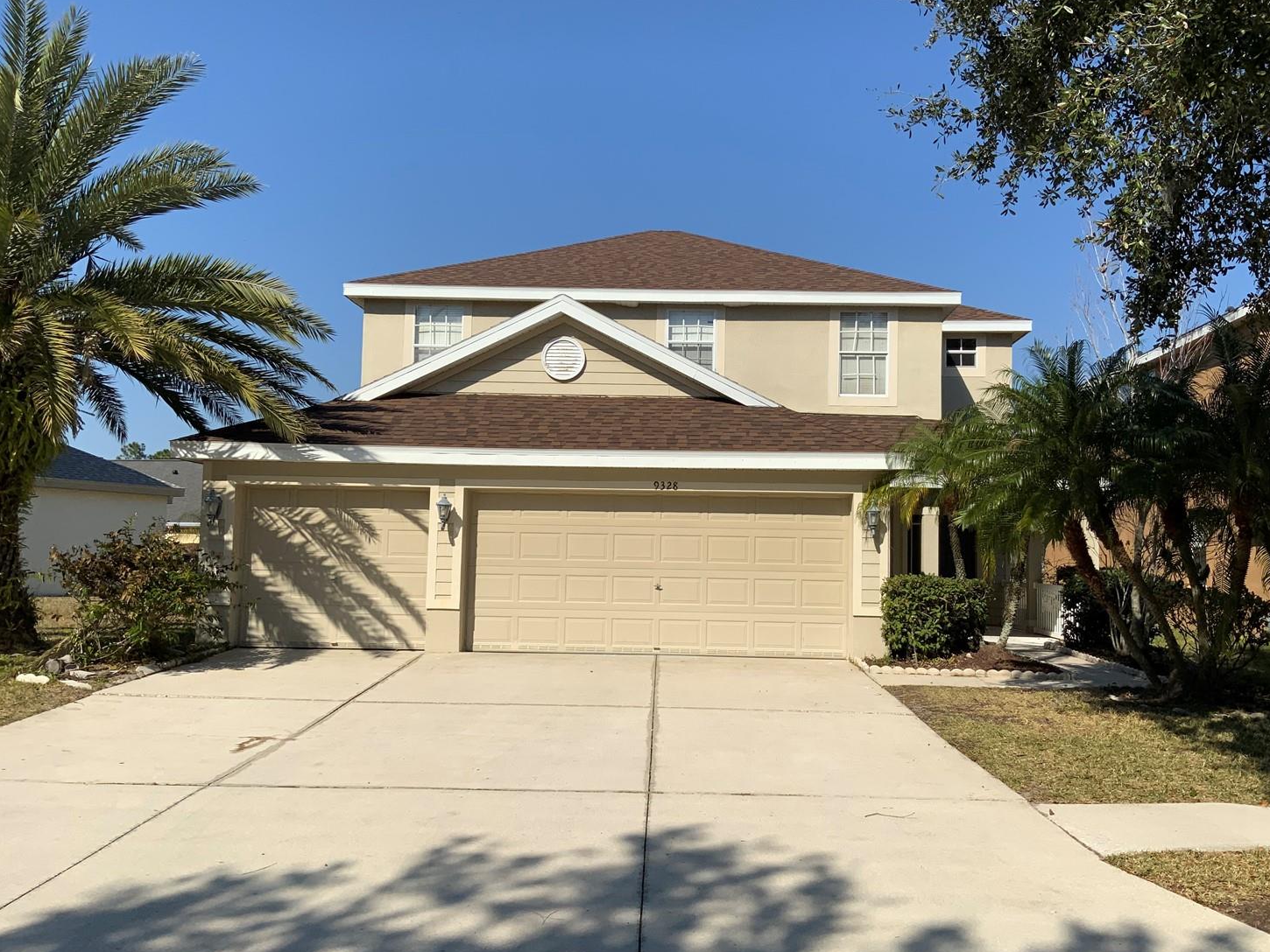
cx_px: 685
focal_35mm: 32
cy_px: 480
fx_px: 1174
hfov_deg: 56.7
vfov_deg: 44.2
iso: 20
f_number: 1.8
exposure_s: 1/3788
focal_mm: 3
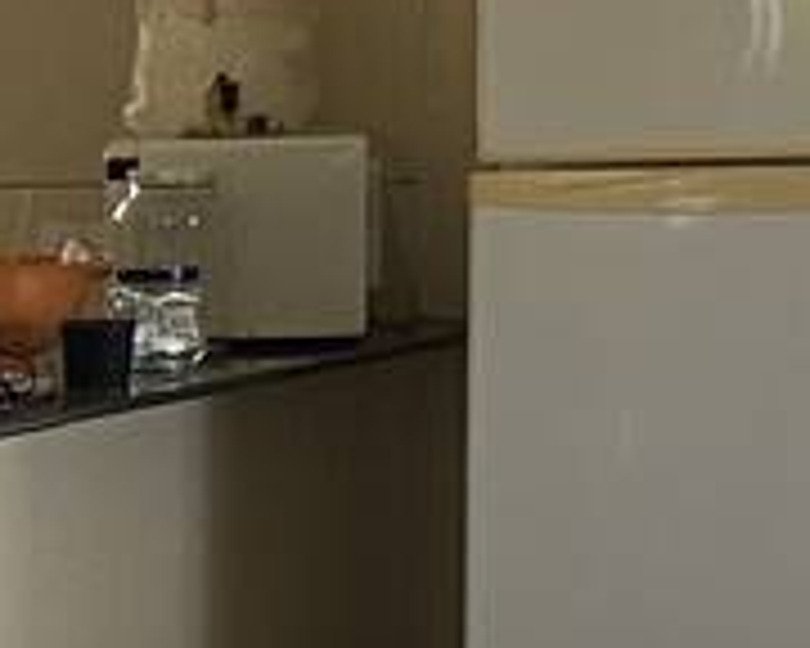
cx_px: -1084
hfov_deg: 8.7
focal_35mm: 203
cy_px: 644
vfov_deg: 7.6
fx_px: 4866
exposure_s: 1/60
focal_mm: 4.25
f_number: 1.8
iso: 125
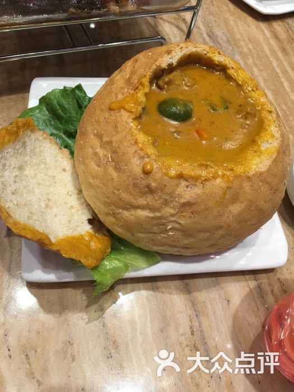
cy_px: 196
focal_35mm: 29
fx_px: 328
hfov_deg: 48.2
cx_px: 147
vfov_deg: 61.7
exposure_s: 1/17
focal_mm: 4.15
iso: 50
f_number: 2.2
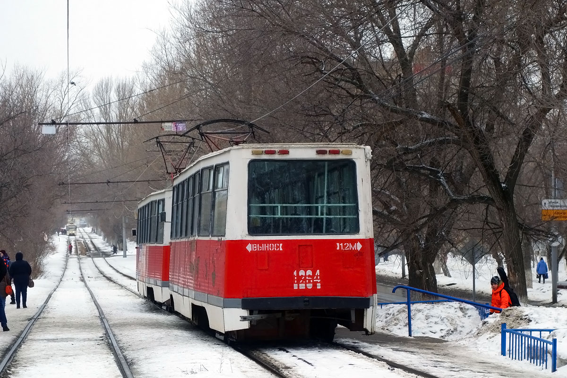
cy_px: 189
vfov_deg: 15.9
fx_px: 1354
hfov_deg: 23.6
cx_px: 284
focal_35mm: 86
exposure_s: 1/500
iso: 250
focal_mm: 31.83
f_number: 4.5
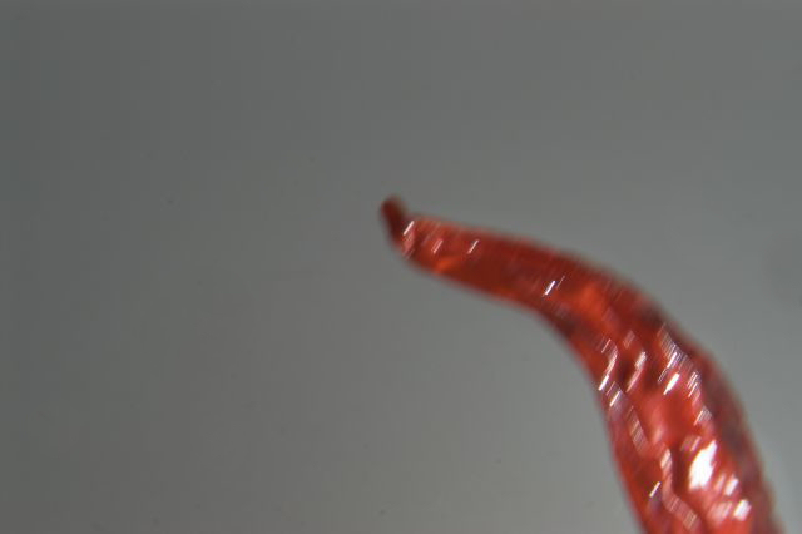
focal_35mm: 105
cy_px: 267
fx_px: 2338
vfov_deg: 13.0
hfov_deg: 19.5
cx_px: 401
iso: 100
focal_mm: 70
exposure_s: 1/25
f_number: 22
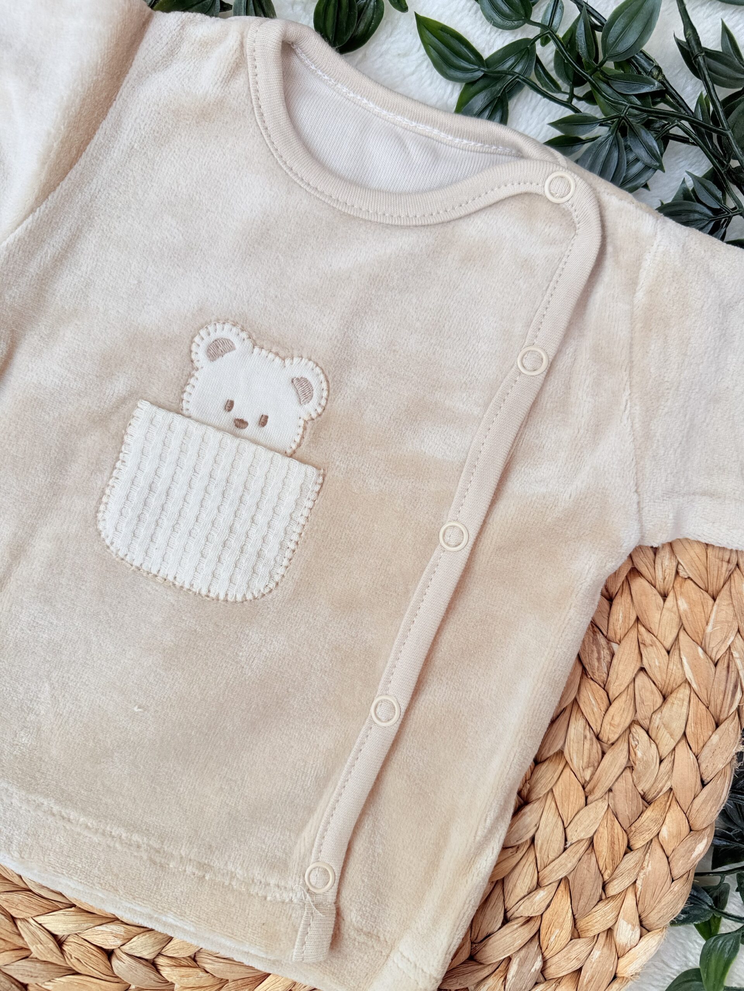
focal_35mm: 24
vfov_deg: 71.6
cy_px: 496
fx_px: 688
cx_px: 372
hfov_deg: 56.8
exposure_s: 1/888
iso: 80
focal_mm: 6.76
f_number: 1.78
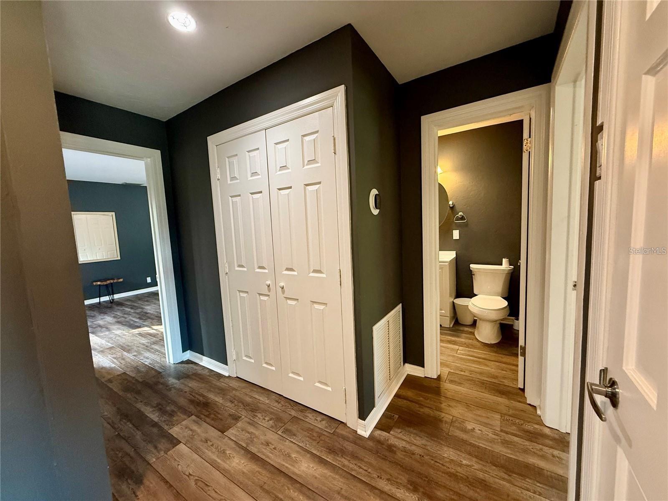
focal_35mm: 14
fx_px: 270
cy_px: 250
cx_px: 334
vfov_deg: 85.7
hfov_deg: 102.1
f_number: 2.2
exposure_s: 1/60
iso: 400
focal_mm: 2.22
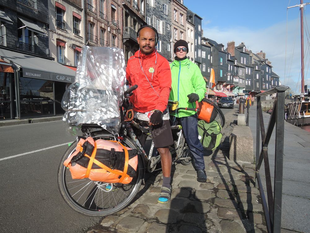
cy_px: 116
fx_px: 215
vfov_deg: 56.8
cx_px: 155
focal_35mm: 24
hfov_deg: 71.6
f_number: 2.8
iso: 80
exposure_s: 1/160
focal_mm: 5.1
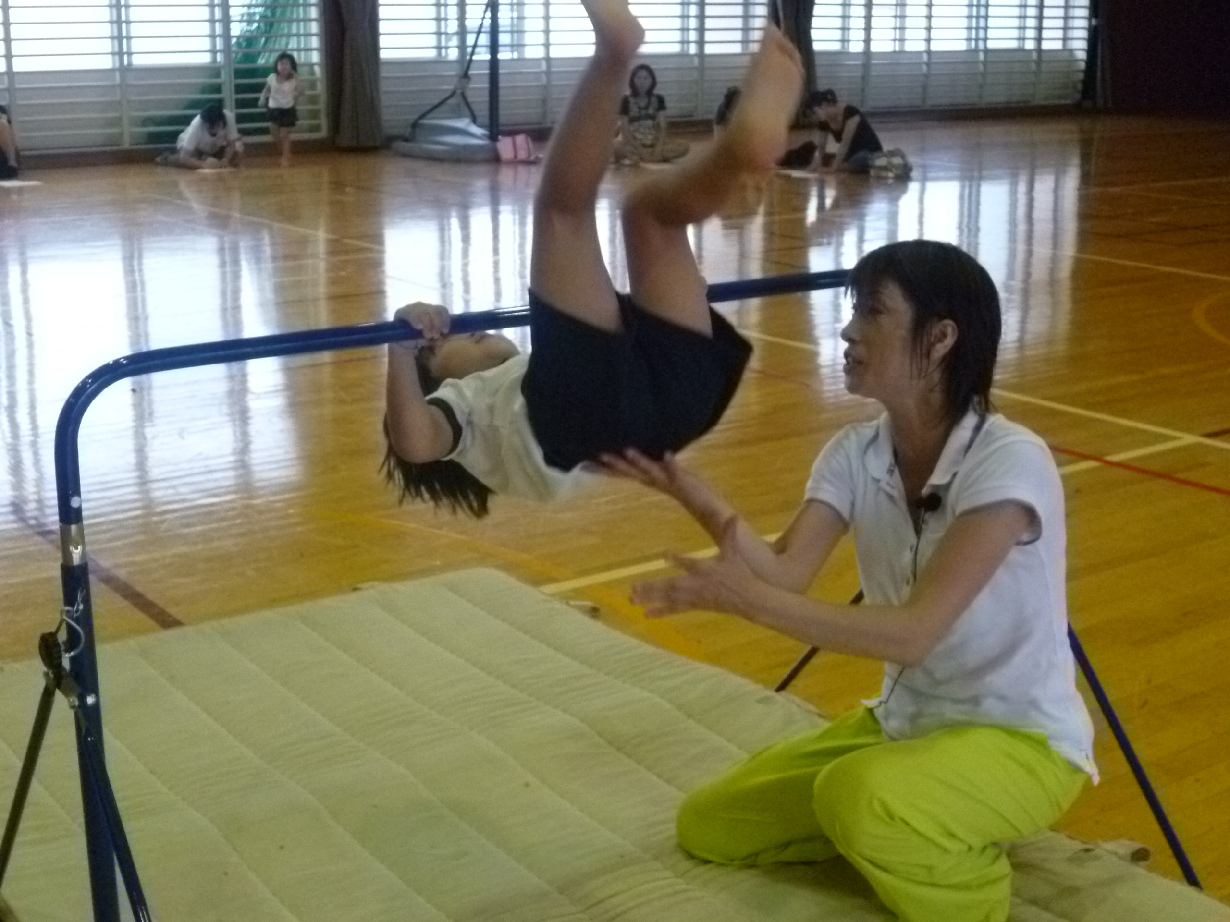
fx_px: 1848
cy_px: 461
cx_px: 615
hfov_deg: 36.8
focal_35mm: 52
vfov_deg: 28.0
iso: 800
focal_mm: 9.2
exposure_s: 1/125
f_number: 3.7
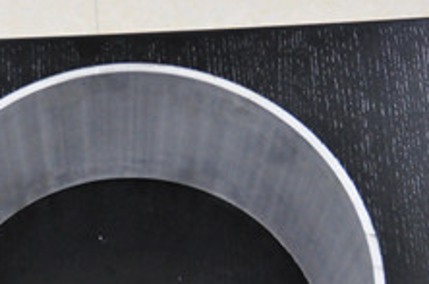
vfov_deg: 13.7
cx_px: 104
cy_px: 267
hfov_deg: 20.7
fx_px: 1167
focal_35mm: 98
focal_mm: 29
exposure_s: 1/30
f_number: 4
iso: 2800
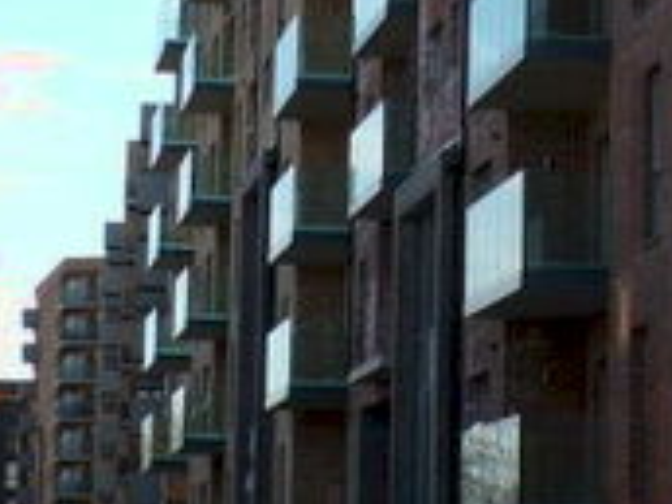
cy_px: 41
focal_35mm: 151
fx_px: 2931
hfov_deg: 12.9
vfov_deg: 9.8
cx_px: 645
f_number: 4.7
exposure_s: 1/300
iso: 80
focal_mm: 6.6
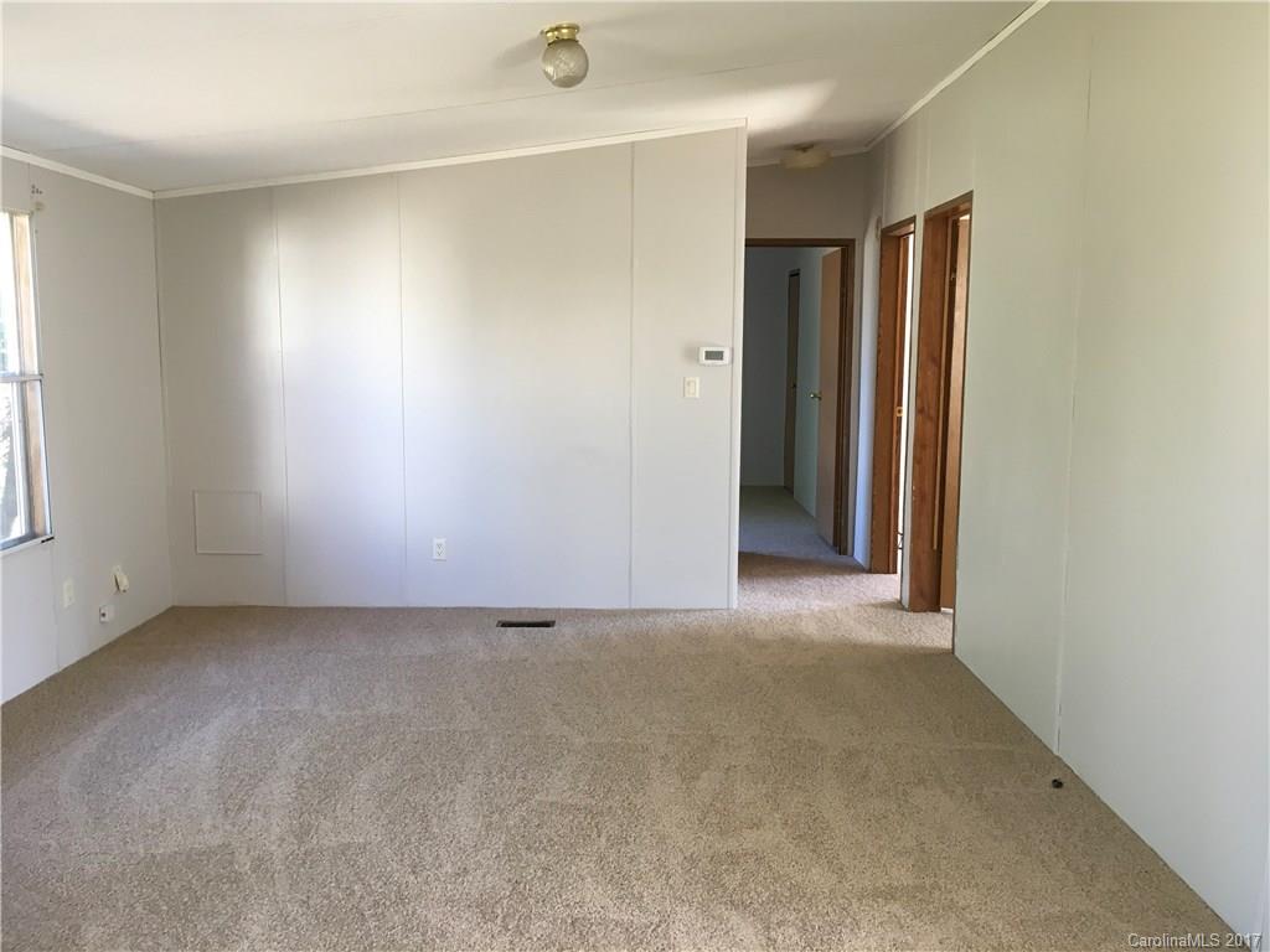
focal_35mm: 29
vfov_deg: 48.2
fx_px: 1064
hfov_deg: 61.7
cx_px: 635
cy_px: 476
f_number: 2.2
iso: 50
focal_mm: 4.15
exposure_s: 1/30
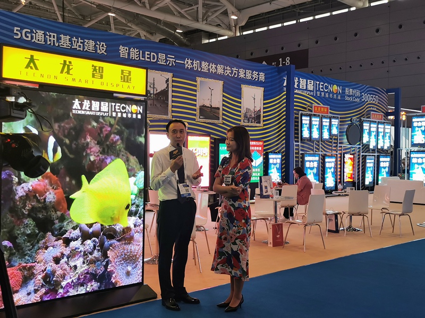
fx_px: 516
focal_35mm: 42
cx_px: 212
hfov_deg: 44.8
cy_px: 159
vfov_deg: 34.3
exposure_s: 1/148
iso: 50
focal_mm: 5.58
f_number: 1.8
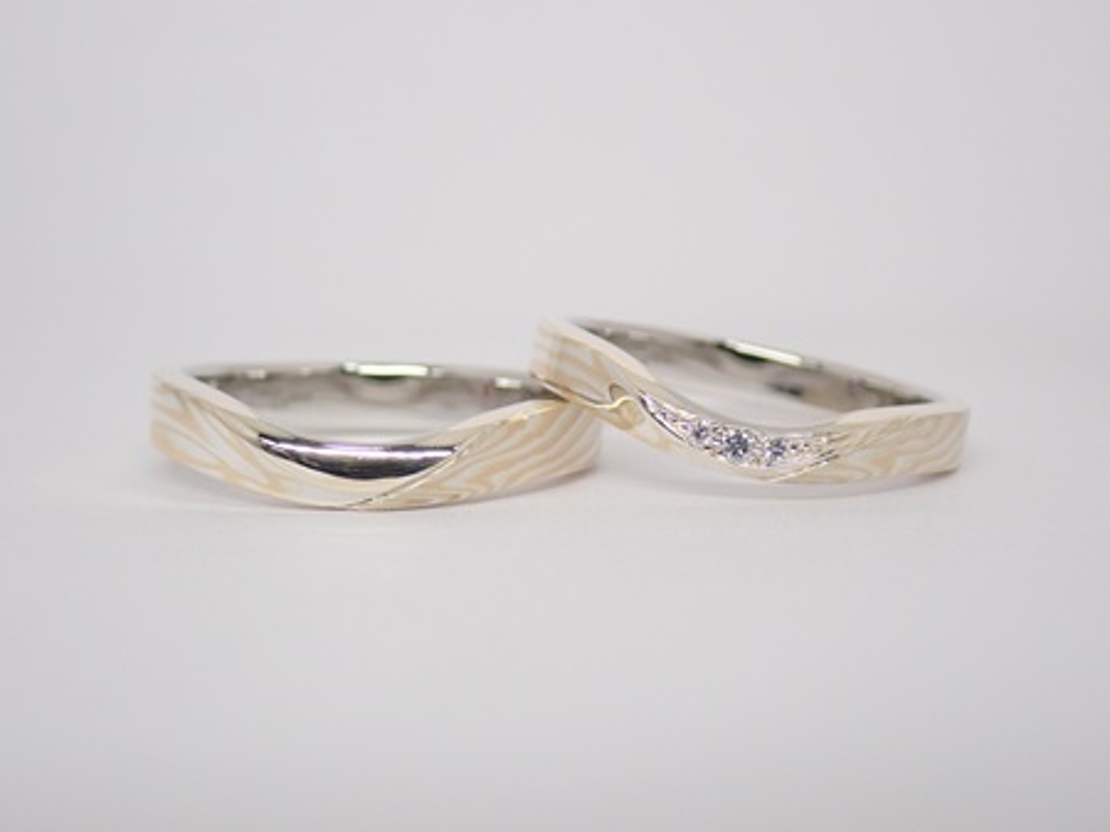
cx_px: 555
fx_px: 2468
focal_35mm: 77
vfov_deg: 19.1
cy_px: 416
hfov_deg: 25.3
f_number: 4.1
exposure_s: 1/160
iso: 200
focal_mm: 13.65
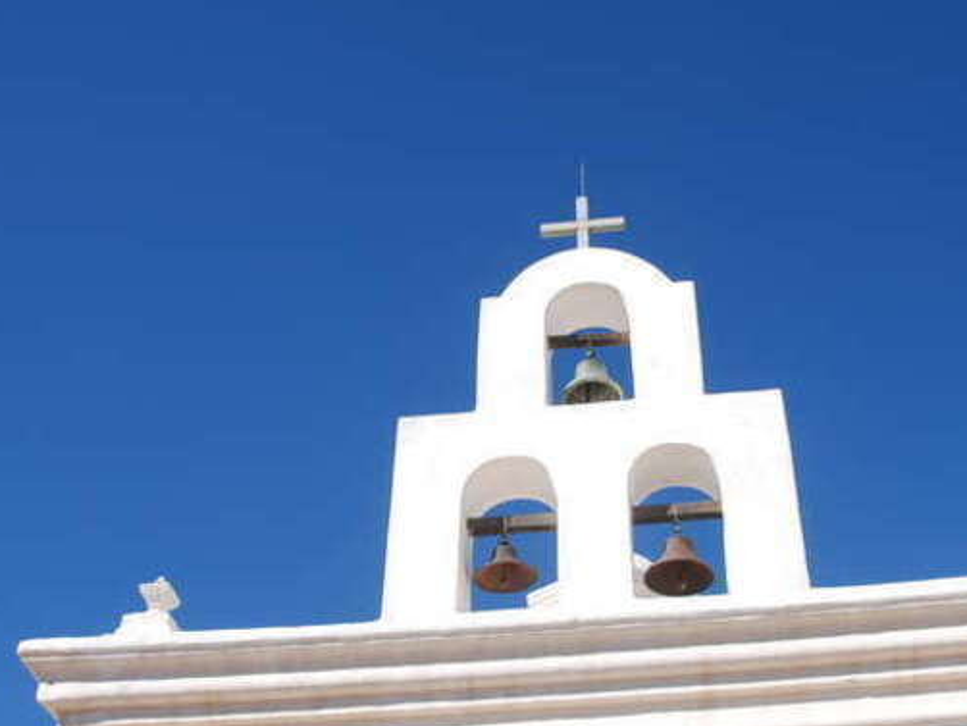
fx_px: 1286
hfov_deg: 40.8
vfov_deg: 31.4
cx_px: 620
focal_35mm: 46
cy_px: 463
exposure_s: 1/250
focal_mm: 20
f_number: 8
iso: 100
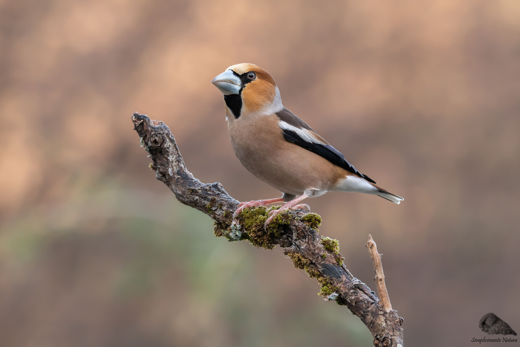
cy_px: 174
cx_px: 260
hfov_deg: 4.2
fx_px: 7149
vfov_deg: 2.8
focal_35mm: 495
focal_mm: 330
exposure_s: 1/125
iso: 640
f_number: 8
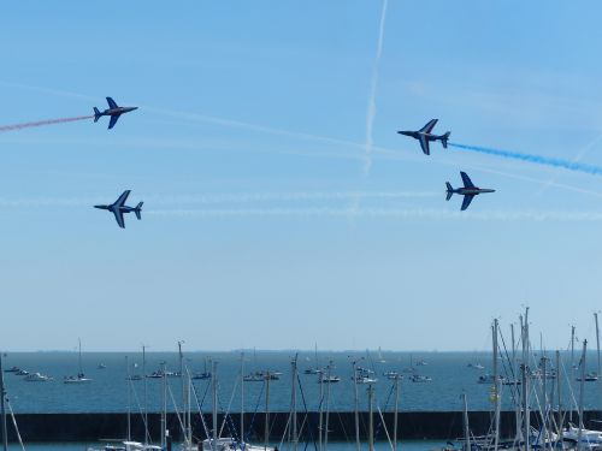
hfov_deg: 14.3
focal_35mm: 138
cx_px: 301
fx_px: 2400
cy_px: 226
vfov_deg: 10.7
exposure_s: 1/1600
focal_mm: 24.8
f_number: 4
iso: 100
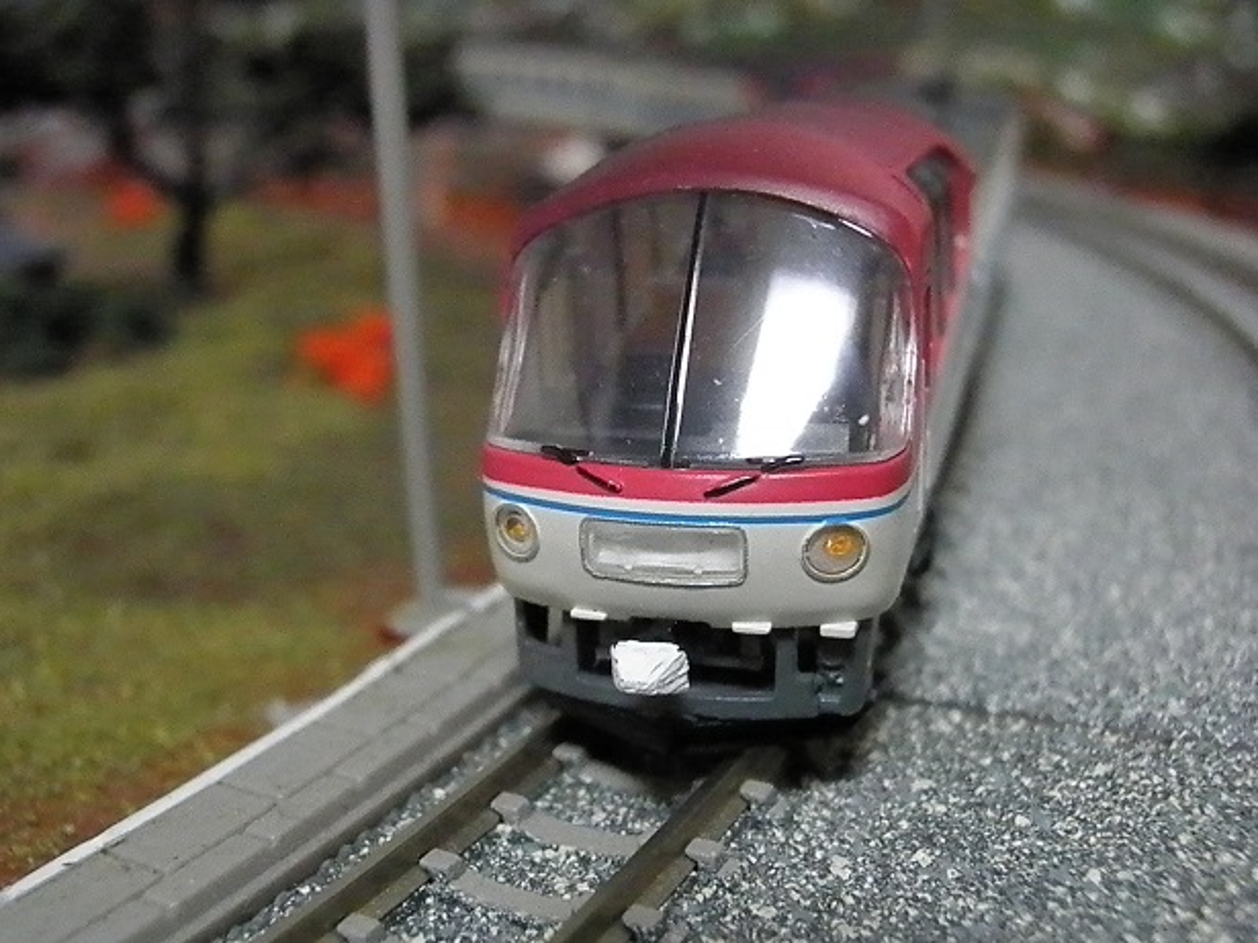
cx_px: 629
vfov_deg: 35.1
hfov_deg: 45.8
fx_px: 1490
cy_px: 472
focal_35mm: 41
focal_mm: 7.3
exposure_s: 1/100
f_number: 3.9
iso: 3200
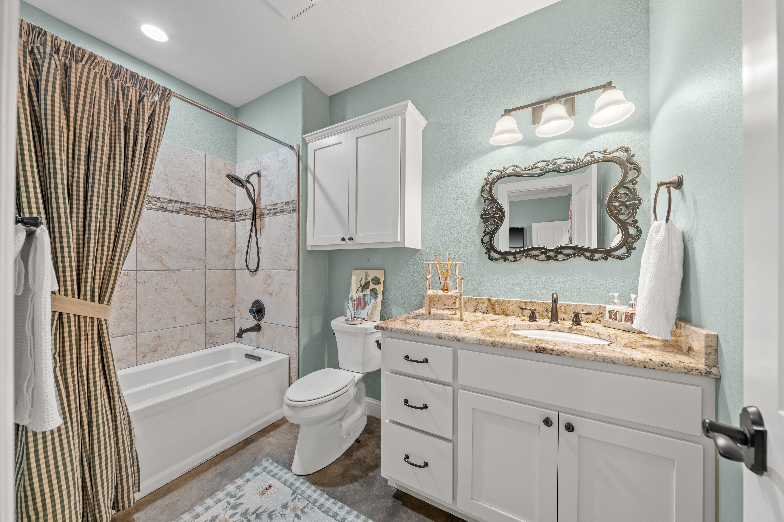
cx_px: 392
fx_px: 261
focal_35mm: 12
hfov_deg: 112.6
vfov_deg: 90.0
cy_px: 261
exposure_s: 1/1.67
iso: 100
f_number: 8
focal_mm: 12
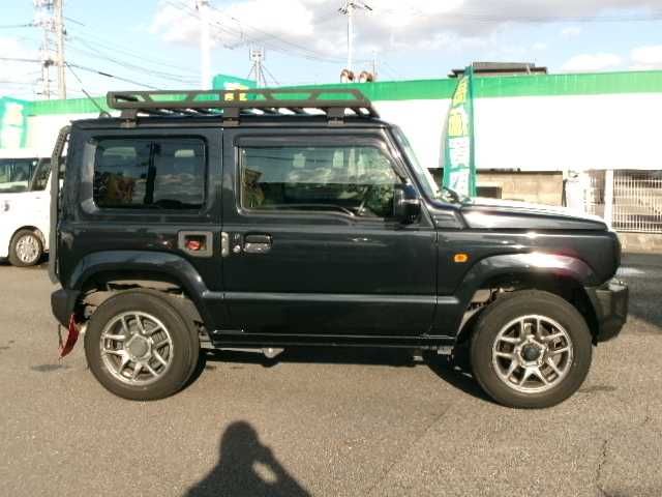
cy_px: 248
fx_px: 822
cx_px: 331
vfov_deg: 33.6
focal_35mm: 43
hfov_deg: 43.9
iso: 100
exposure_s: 1/70
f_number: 12.5
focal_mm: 7.8
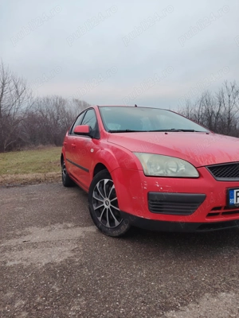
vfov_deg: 71.6
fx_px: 221
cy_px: 159
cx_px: 120
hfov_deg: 56.8
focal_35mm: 24
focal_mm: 5.25
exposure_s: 1/50
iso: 170
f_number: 1.75
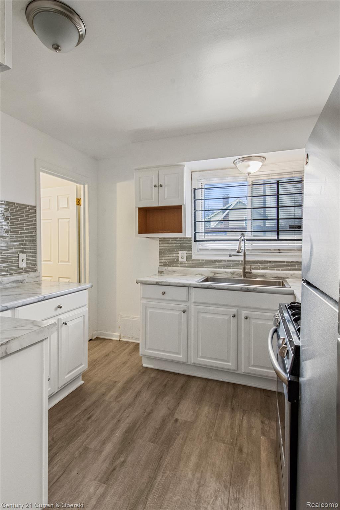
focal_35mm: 15
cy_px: 255
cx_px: 170
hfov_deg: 77.3
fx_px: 212
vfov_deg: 100.4
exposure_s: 1/2.5
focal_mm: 10
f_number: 11
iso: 800
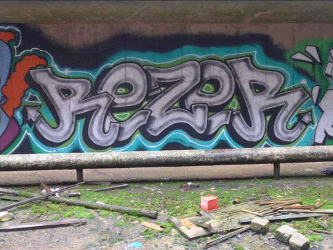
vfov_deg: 32.9
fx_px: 423
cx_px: 166
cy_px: 125
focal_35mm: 44
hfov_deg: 42.9
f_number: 2.8
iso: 400
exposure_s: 1/25
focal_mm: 9
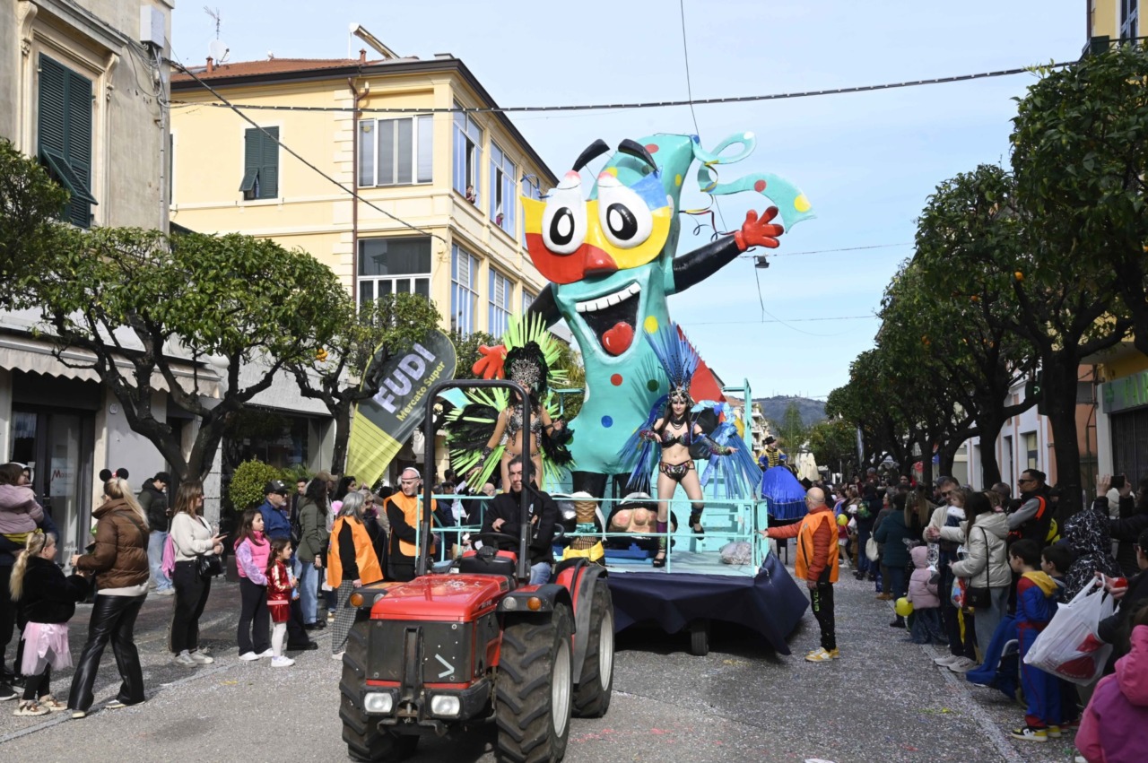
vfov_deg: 35.0
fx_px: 1211
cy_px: 382
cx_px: 574
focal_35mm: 38
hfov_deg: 50.7
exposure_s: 1/1000
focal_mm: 38
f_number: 10
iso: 1600
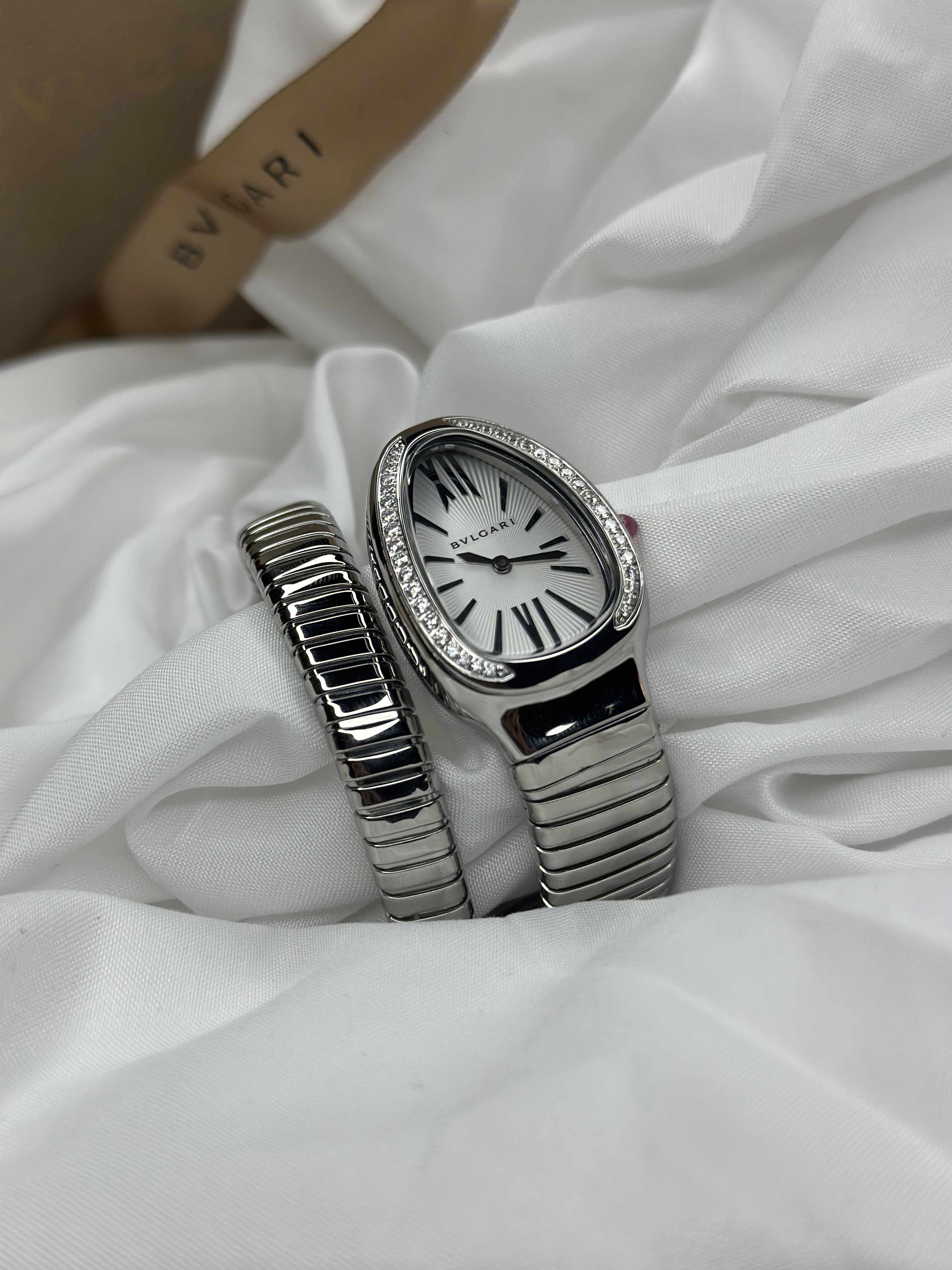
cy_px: 635
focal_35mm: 48
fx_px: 1760
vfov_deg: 39.7
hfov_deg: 30.3
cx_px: 476
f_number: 1.78
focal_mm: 6.86
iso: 80
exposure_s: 1/1133
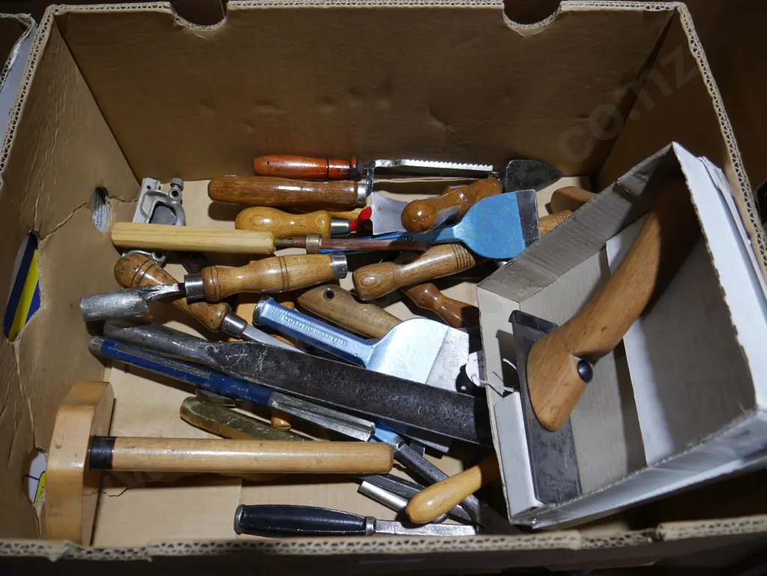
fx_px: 621
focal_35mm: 28
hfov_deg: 63.4
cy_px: 288
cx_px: 384
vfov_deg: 49.8
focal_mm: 14
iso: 200
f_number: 3.5
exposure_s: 1/80
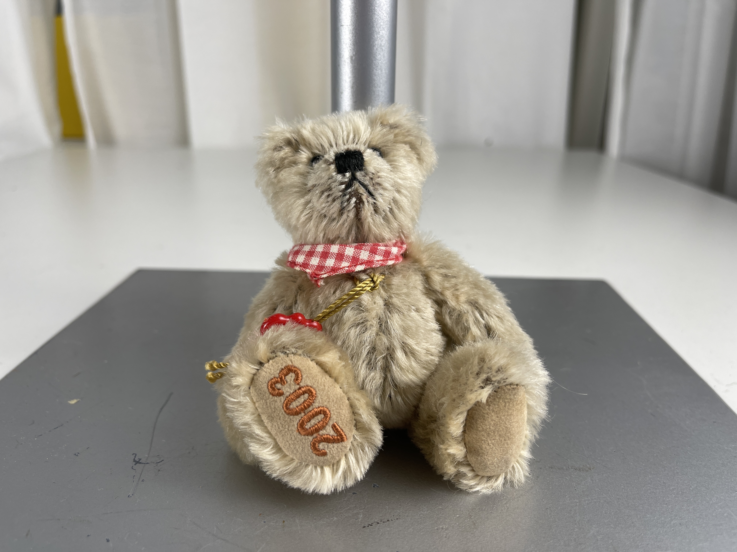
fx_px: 532
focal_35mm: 25
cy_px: 276
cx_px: 368
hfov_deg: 69.4
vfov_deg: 54.9
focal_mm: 5.1
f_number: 1.6
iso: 32
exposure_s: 1/106
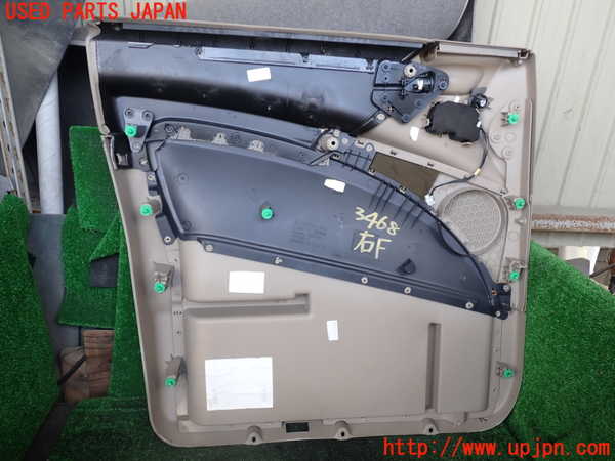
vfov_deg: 46.8
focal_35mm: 30
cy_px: 230
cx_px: 308
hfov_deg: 60.0
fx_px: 533
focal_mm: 5.4
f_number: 2.3
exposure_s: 1/60
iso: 100
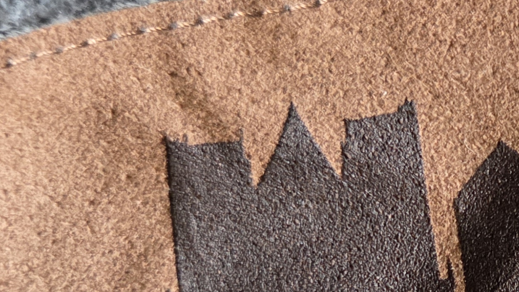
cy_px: 319
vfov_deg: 14.6
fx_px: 1115
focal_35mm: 81
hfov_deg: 24.4
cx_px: 574
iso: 1000
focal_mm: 5.4
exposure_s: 1/100
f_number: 1.8
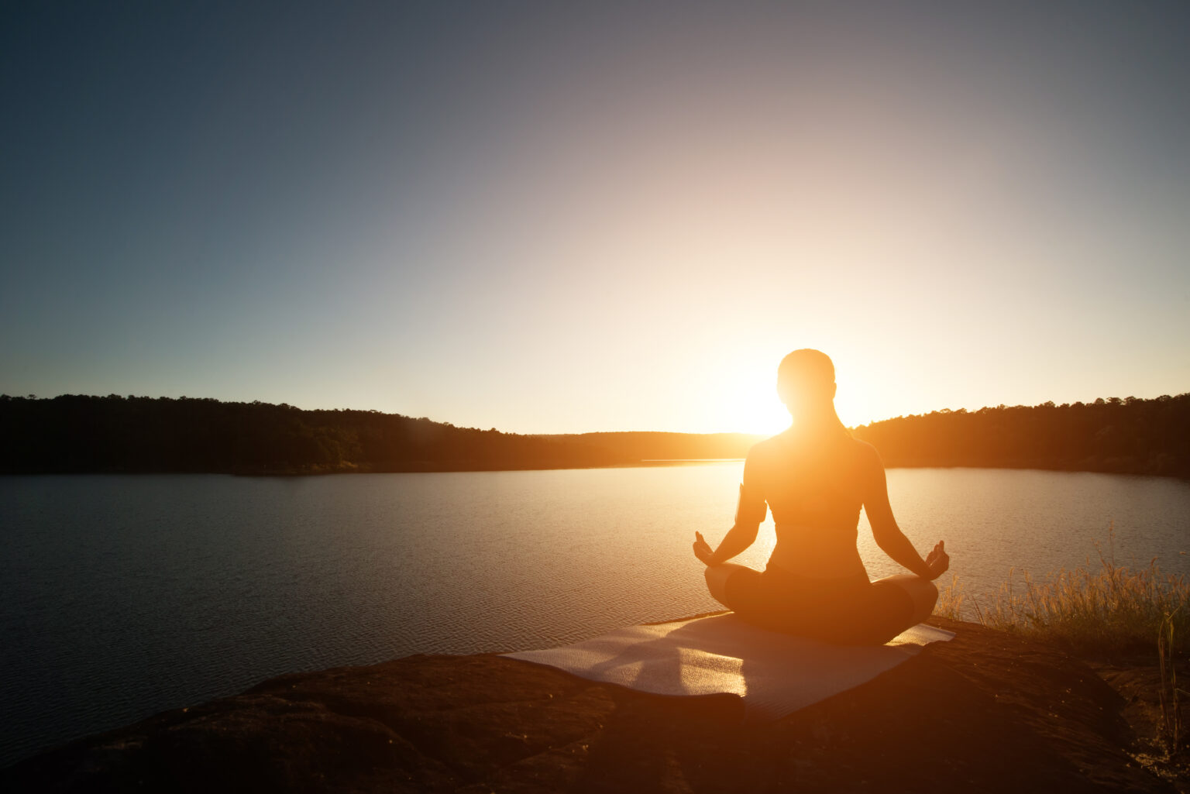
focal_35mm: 16
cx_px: 595
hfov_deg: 96.7
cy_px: 397
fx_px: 529
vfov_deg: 73.8
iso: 640
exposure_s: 1/640
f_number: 16
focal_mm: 16
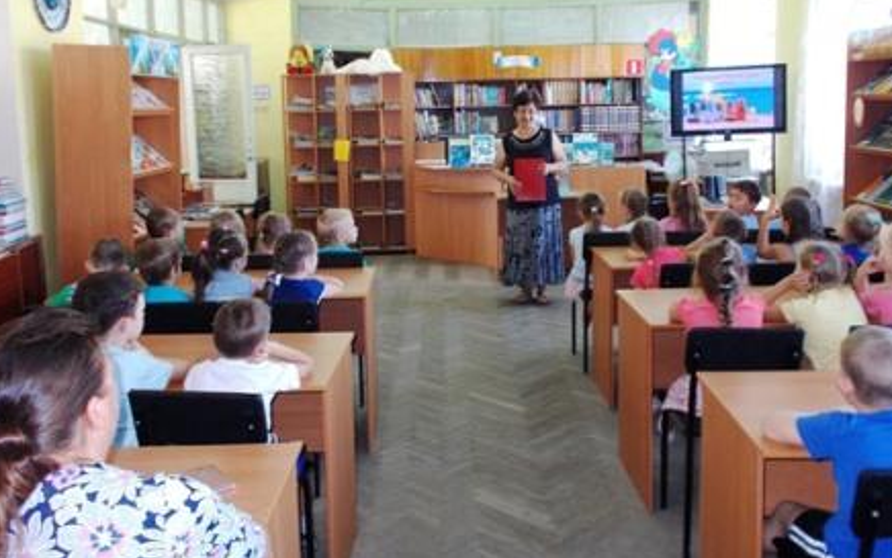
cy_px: 225
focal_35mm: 37
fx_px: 900
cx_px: 448
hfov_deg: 52.7
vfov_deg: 34.4
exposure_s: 1/25
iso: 320
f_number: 3.6
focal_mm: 6
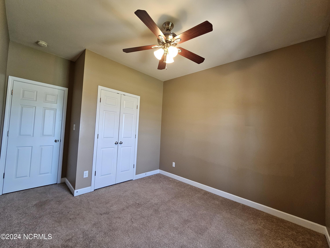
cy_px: 124
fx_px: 124
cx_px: 165
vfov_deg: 89.9
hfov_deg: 106.2
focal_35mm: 13
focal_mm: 2.2
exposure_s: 1/60
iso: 160
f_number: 2.2
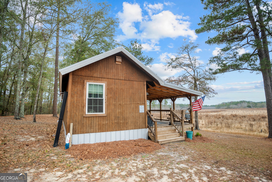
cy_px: 91
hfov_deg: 86.9
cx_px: 136
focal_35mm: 19
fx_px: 144
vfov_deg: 64.6
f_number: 5
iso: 400
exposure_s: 1/320
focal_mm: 19
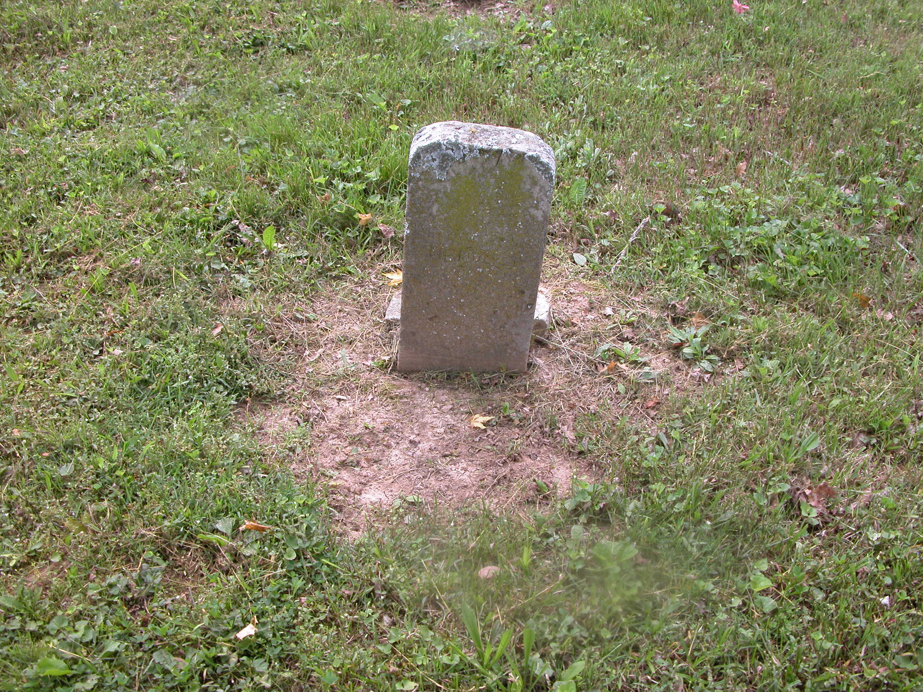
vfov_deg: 40.7
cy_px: 346
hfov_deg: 52.6
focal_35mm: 35
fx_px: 933
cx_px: 462
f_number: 3.5
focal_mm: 8.9
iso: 100
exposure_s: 1/73.2
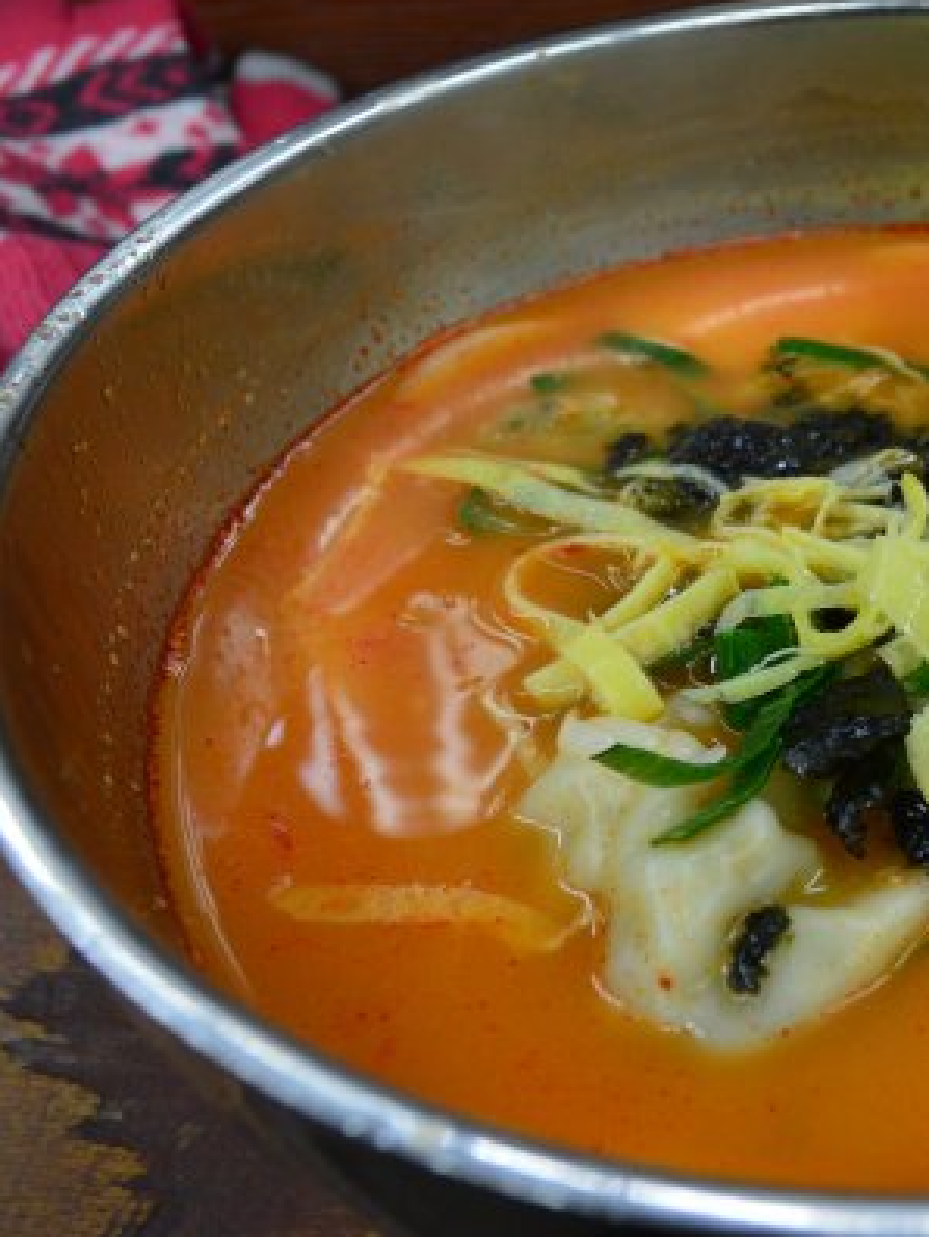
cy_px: 625
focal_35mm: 40
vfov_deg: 46.8
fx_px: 1431
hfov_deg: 33.9
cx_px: 851
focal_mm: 18
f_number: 5.6
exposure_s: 1/60
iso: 800
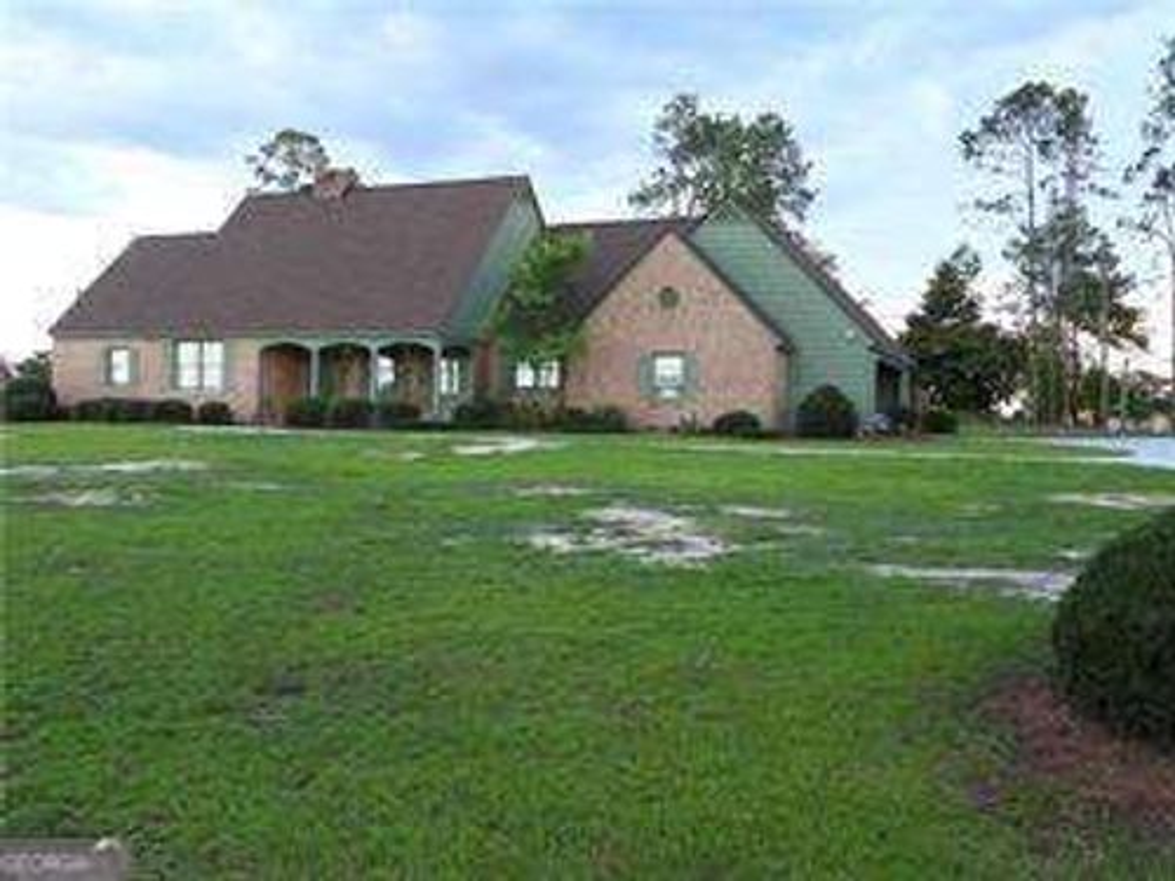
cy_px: 440
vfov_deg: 40.7
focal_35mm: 35
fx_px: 1188
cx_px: 588
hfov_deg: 52.6
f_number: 3.2
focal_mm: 6.3
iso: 100
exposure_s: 1/60
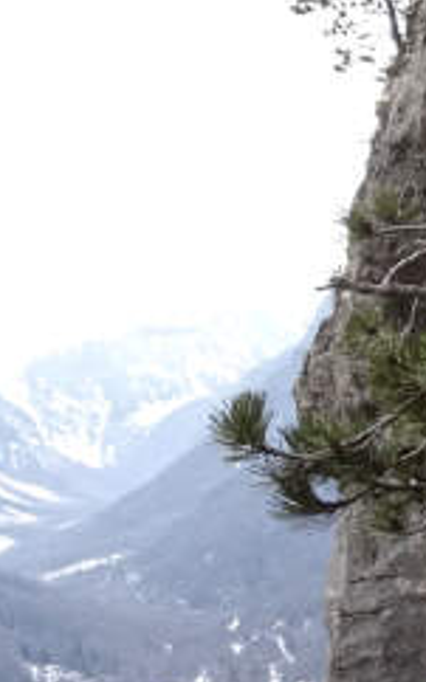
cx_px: 945
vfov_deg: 21.8
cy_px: -39
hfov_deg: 12.1
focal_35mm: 91
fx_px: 1692
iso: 640
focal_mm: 8.8
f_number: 11
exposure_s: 1/80
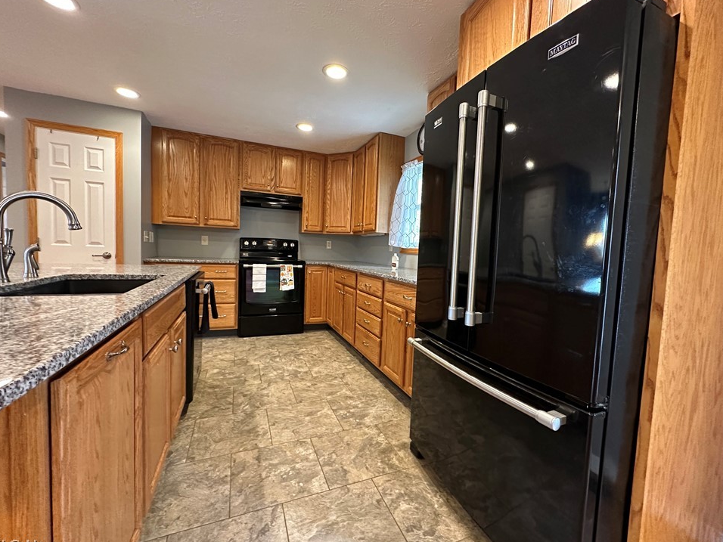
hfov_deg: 98.1
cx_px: 371
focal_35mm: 15
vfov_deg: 81.7
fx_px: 313
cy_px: 268
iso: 640
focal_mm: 2.22
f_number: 2.2
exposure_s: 1/60
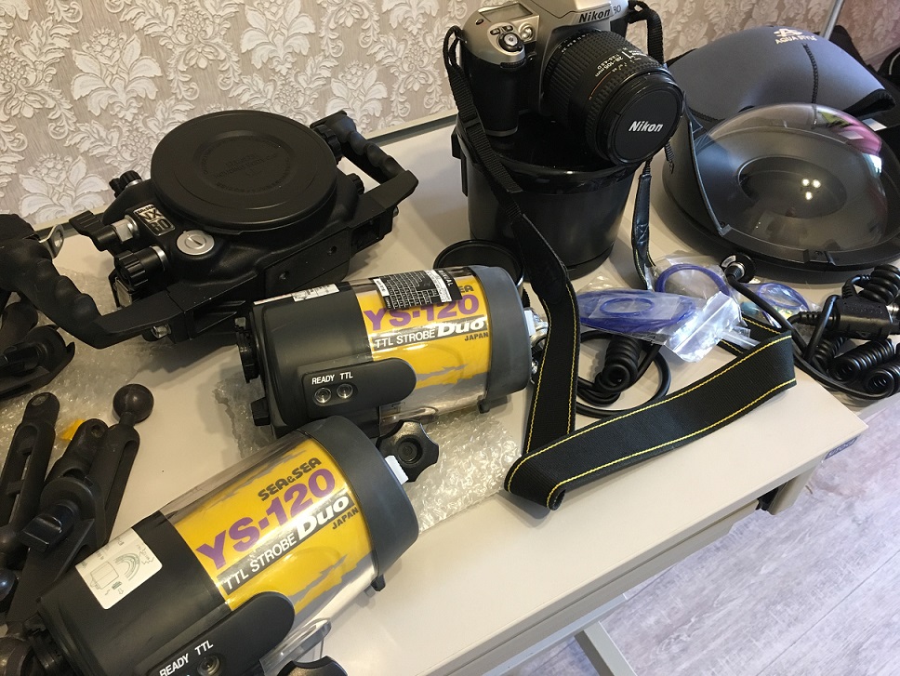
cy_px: 338
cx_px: 450
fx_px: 754
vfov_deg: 48.3
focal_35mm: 29
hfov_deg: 61.6
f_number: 2.2
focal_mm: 4.15
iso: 200
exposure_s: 1/33
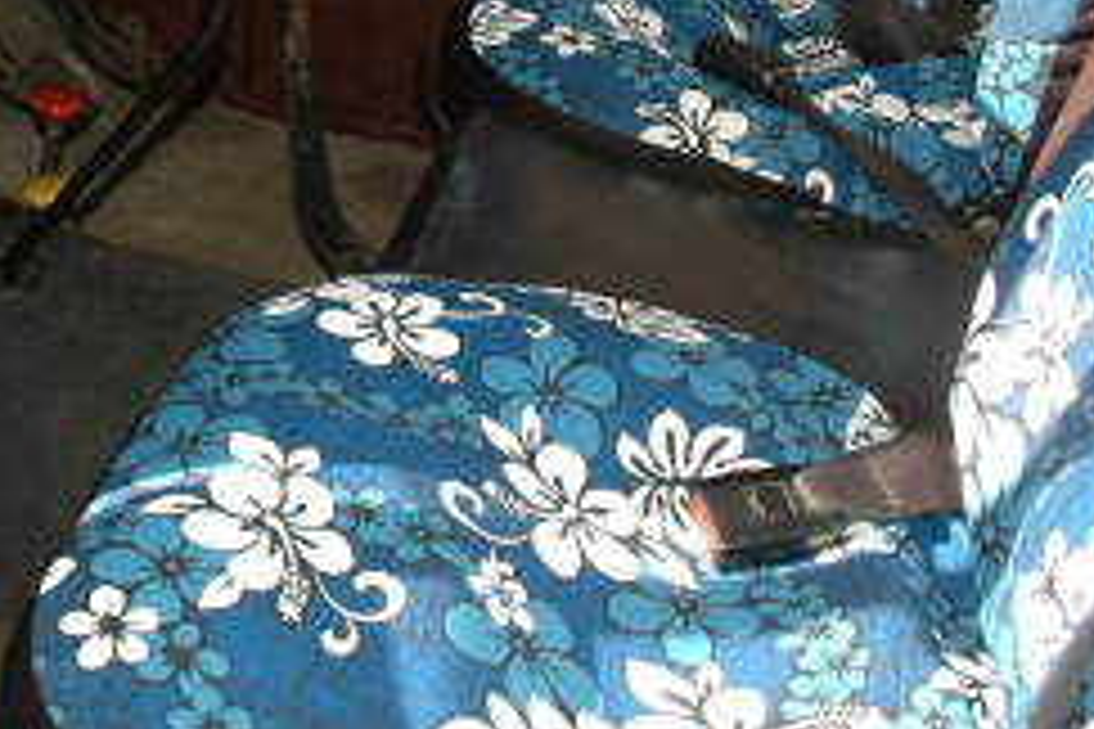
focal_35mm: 71
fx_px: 2157
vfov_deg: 18.7
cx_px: 275
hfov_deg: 28.1
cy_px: 20
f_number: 8
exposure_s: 1/250
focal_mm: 24
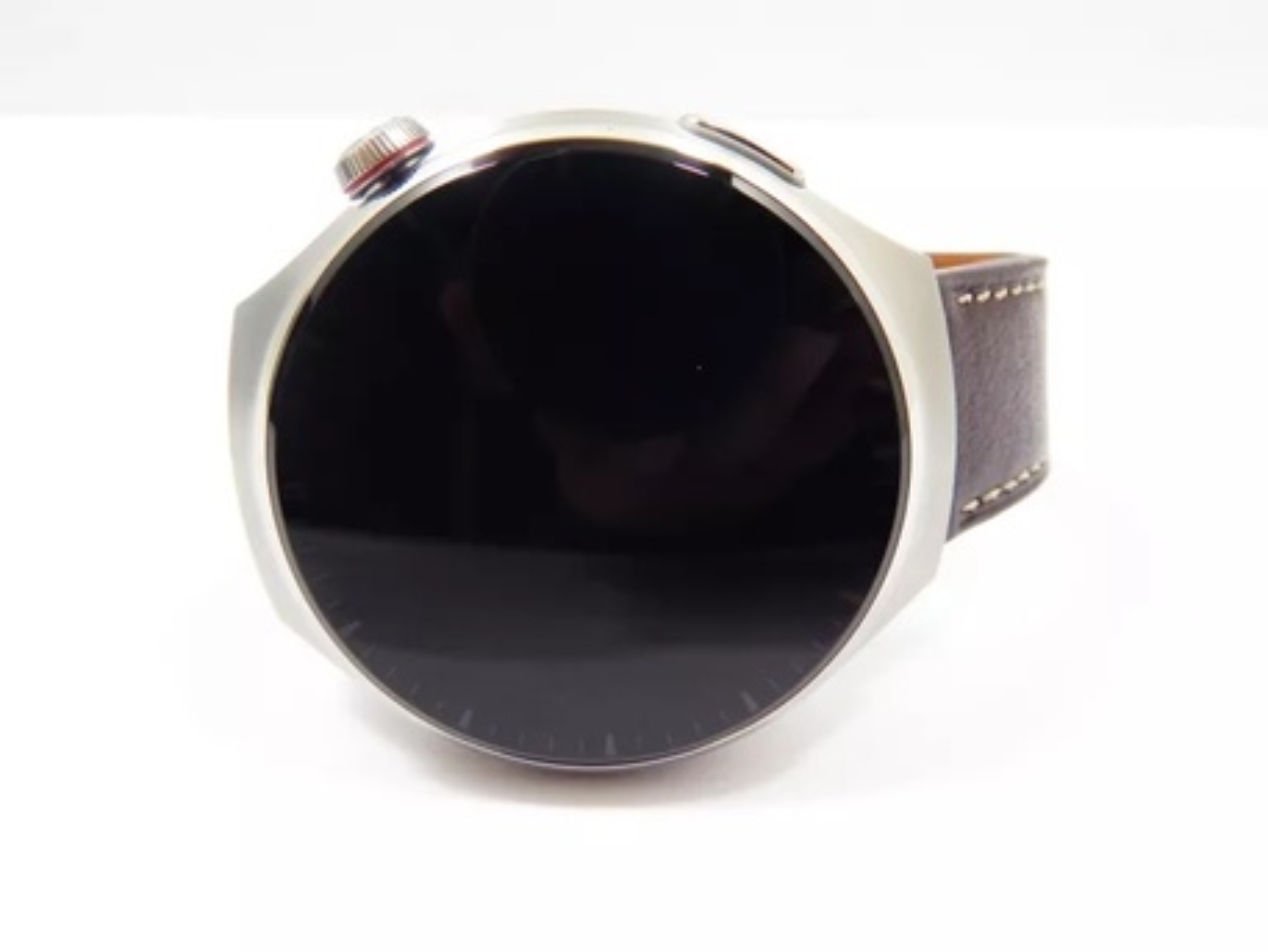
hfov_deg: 52.6
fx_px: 1282
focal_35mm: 35
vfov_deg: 40.7
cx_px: 634
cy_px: 476
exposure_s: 1/60
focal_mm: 6.1
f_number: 3.3
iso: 125
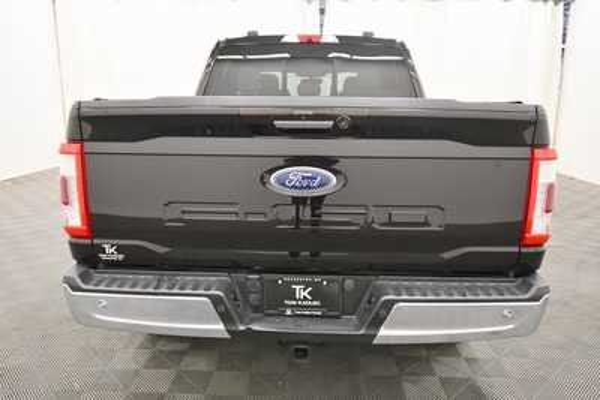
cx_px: 300
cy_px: 200
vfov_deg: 48.0
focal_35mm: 27
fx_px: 450
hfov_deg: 67.4
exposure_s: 1/125
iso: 2200
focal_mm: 18
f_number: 5.6
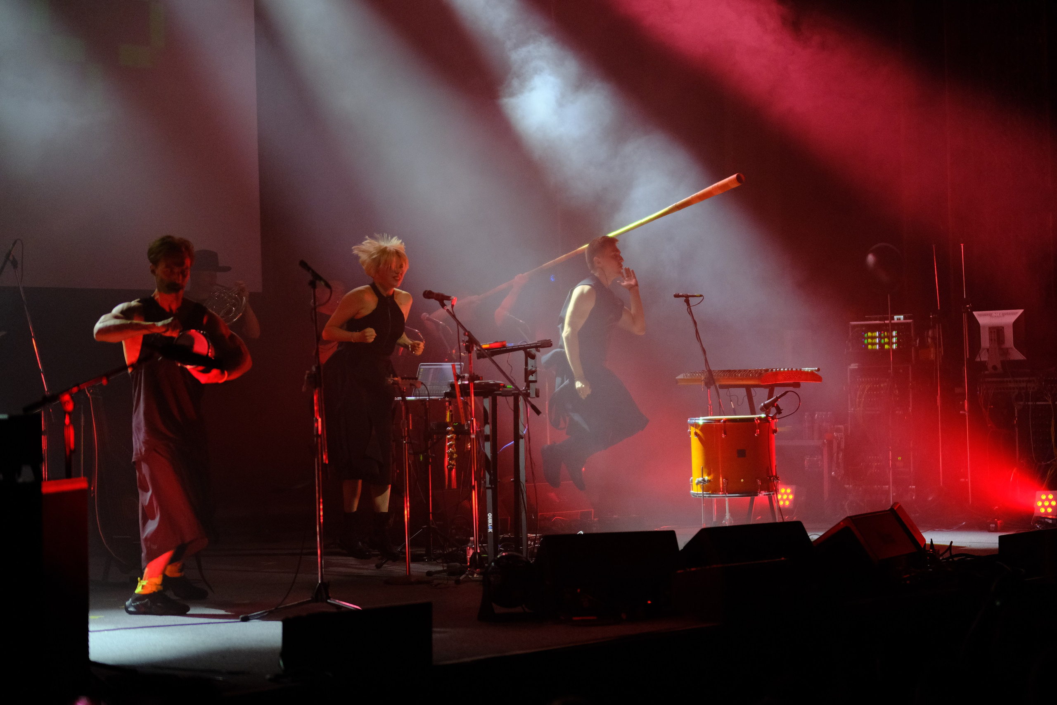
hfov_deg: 24.2
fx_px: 2466
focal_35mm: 84
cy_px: 352
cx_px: 528
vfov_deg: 16.3
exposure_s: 1/800
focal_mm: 56
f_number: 1.2
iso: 1600
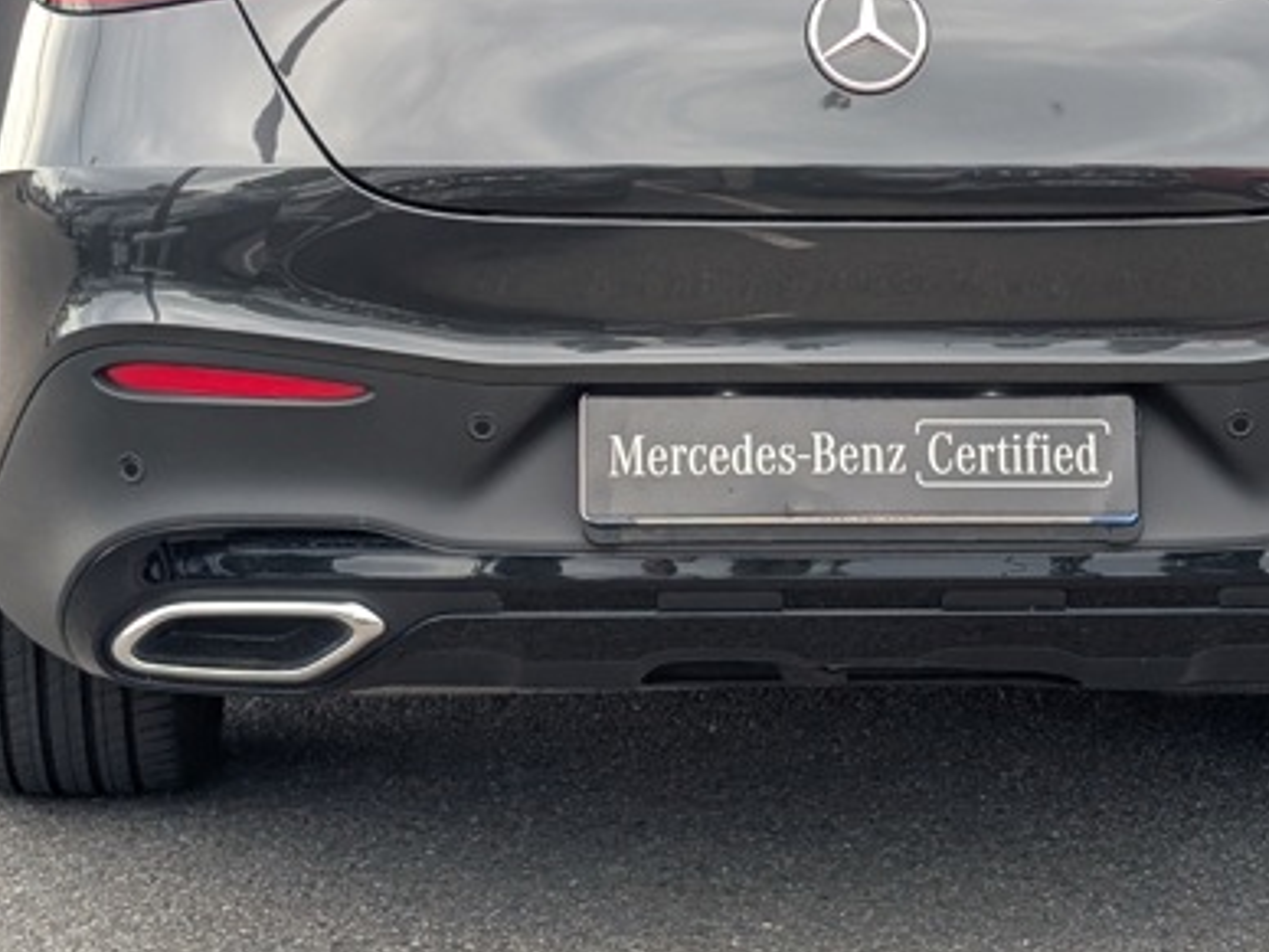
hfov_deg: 19.4
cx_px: 877
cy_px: 69
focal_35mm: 101
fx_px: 3703
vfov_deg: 14.5
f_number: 1.68
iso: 42
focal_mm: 6.9
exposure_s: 1/251
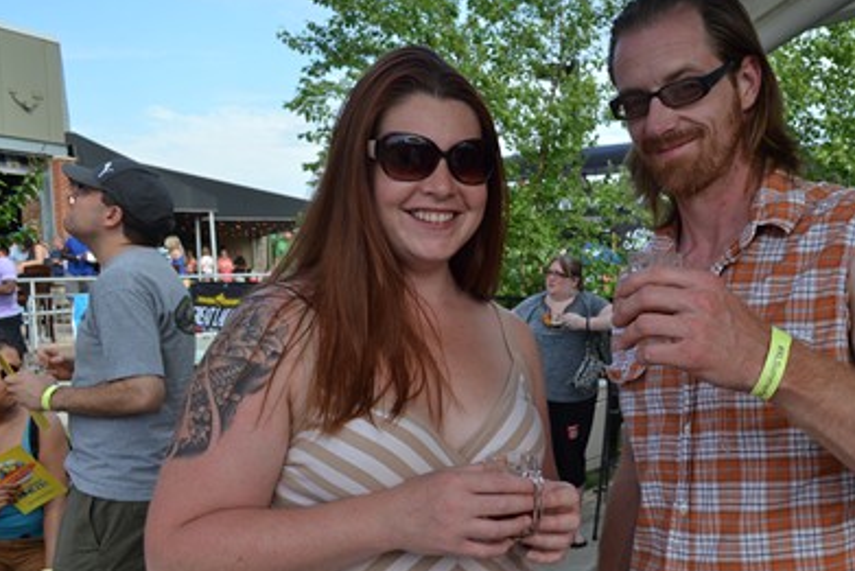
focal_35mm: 38
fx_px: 903
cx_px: 593
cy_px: 342
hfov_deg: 49.5
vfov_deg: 35.0
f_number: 5.6
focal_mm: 18
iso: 125
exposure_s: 1/125
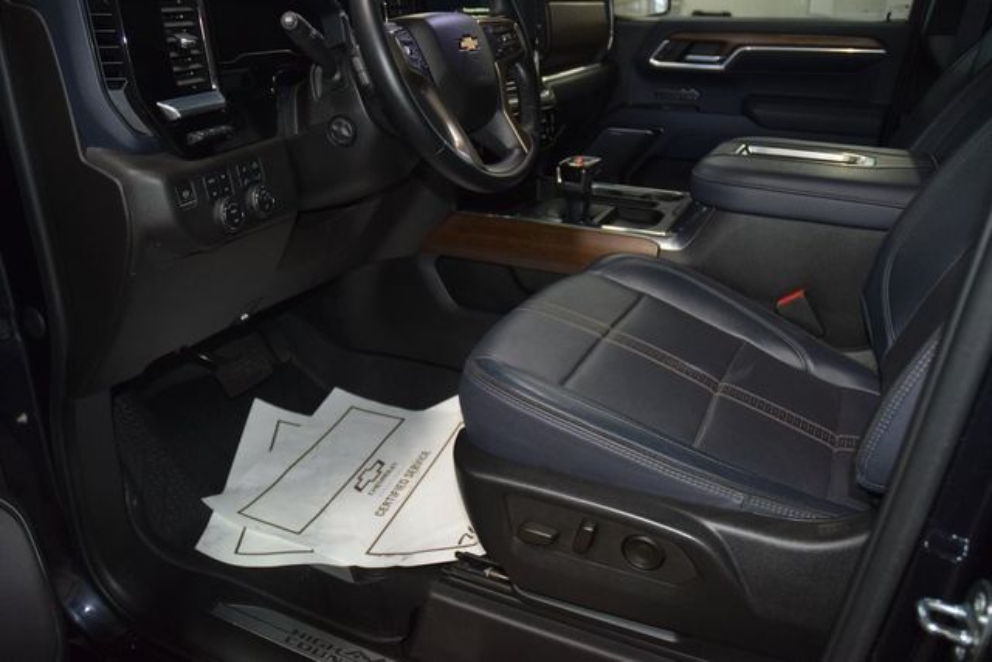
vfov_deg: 48.0
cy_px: 331
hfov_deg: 67.4
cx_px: 496
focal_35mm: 27
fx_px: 744
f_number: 3.5
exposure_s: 1/125
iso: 1800
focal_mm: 18
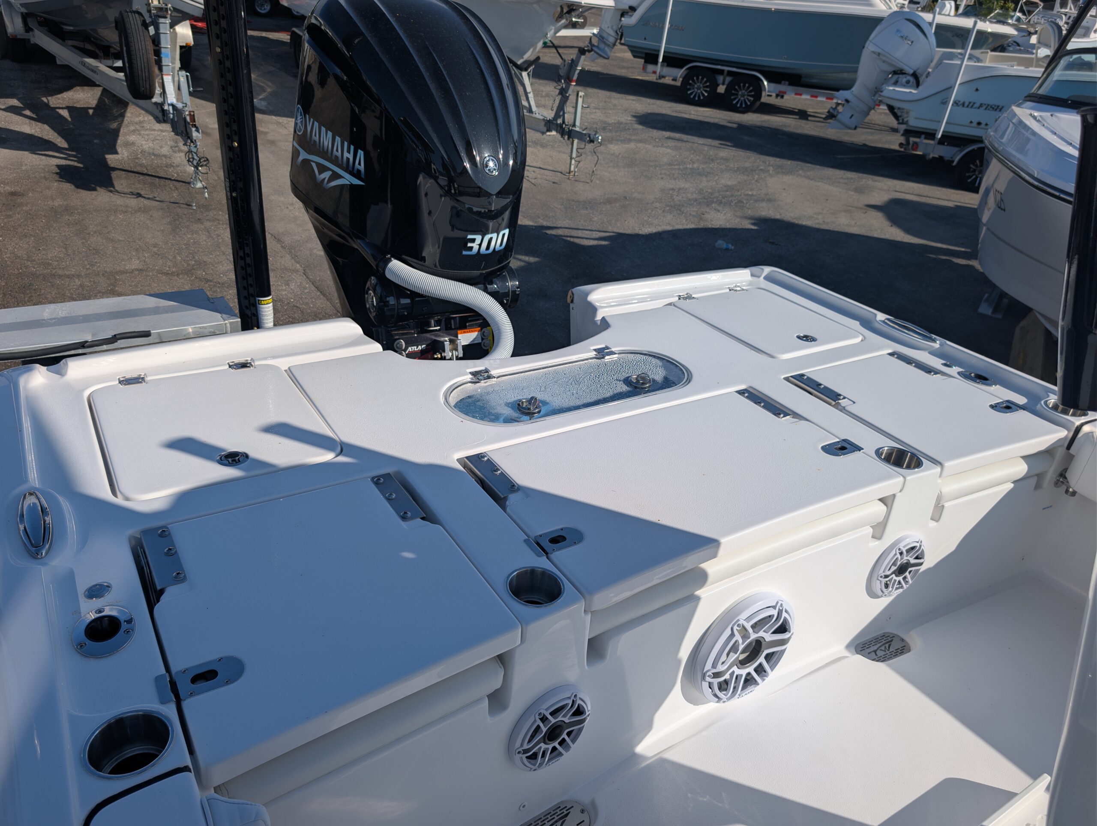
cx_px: 548
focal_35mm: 24
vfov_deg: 56.9
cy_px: 413
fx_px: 762
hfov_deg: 71.5
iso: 21
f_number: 1.68
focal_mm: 6.9
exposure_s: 1/2232
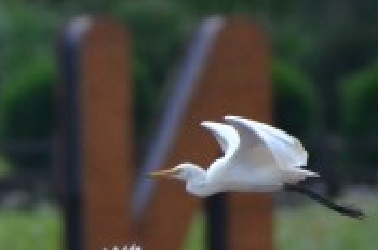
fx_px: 17272
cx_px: -246
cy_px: 297
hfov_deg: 1.3
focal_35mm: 1648
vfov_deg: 0.8
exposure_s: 1/1000
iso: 1800
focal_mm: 300
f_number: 5.6
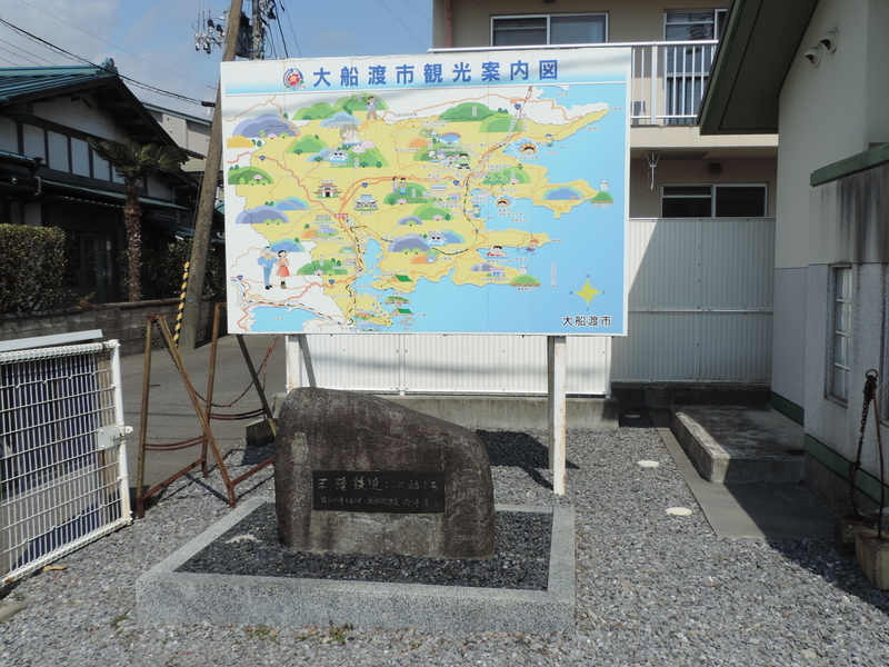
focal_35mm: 33
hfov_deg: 55.4
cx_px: 444
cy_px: 334
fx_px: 847
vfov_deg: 42.9
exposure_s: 1/1600
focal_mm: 5.8
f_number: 3.6
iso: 80
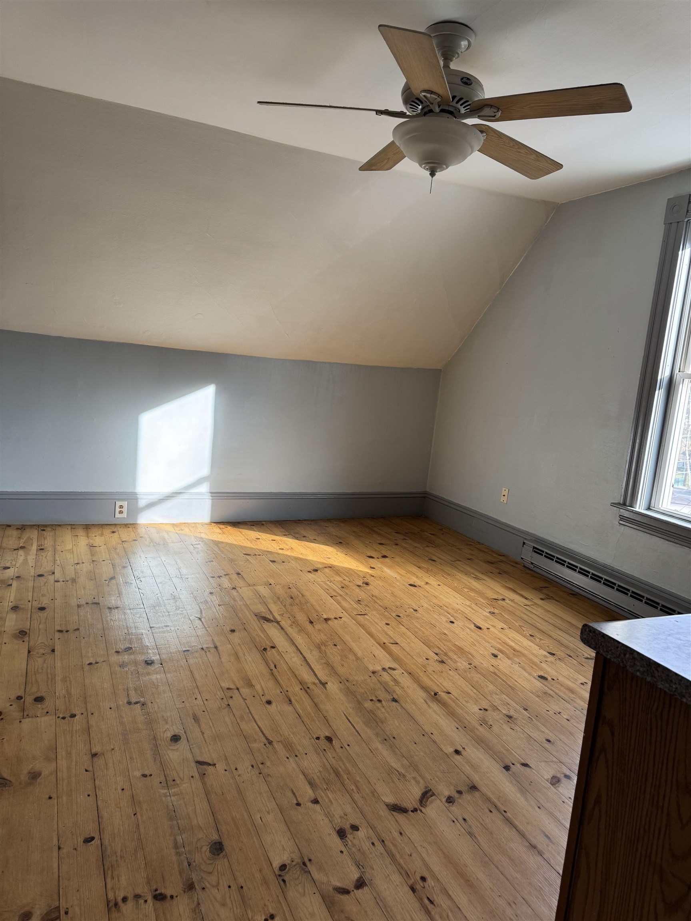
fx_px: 639
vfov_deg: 71.6
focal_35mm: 24
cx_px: 346
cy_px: 460
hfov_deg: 56.8
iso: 125
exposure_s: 1/121
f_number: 1.78
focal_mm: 6.76
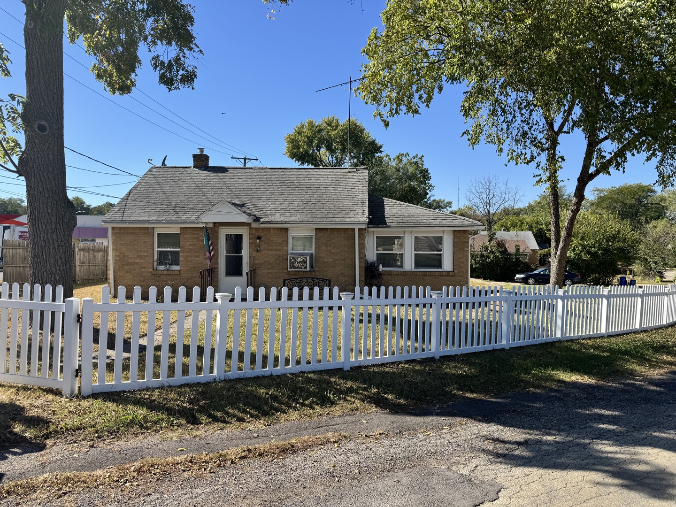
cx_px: 338
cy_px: 254
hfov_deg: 71.6
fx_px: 469
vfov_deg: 56.8
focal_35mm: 24
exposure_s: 1/3413
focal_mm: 6.76
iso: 80
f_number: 1.78
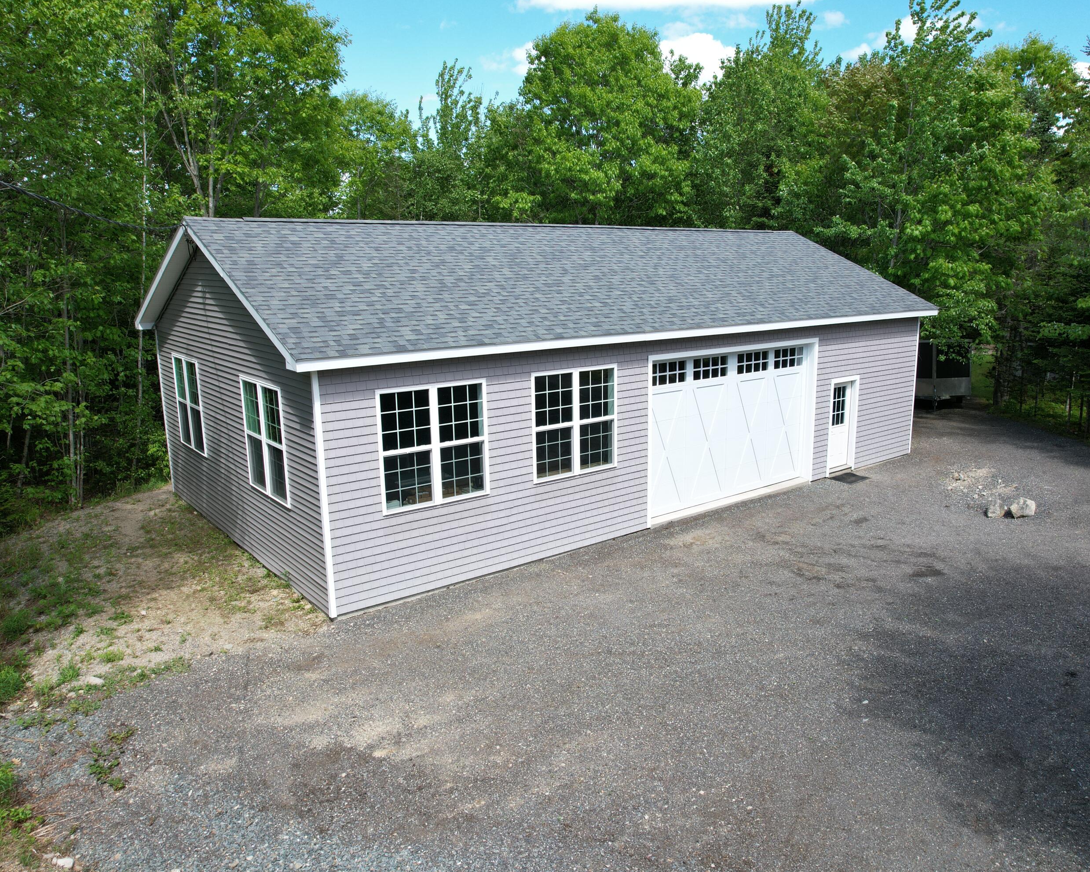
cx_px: 604
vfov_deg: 56.8
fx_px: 806
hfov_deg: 67.9
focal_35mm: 25
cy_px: 437
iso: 100
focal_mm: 8.38
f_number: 2.8
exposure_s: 1/725
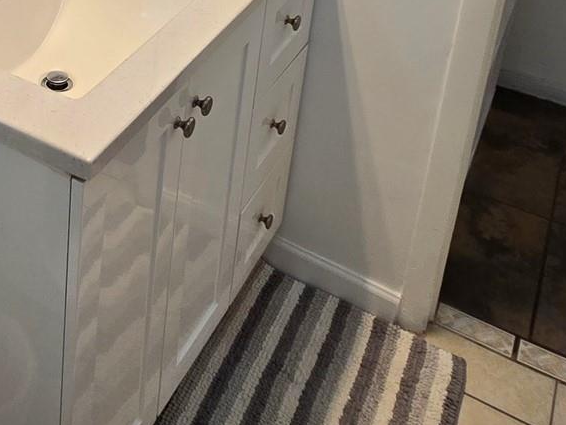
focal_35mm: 47
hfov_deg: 37.0
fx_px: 769
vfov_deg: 26.9
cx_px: 27
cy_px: -99
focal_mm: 2.2
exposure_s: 1/60
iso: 125
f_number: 2.2
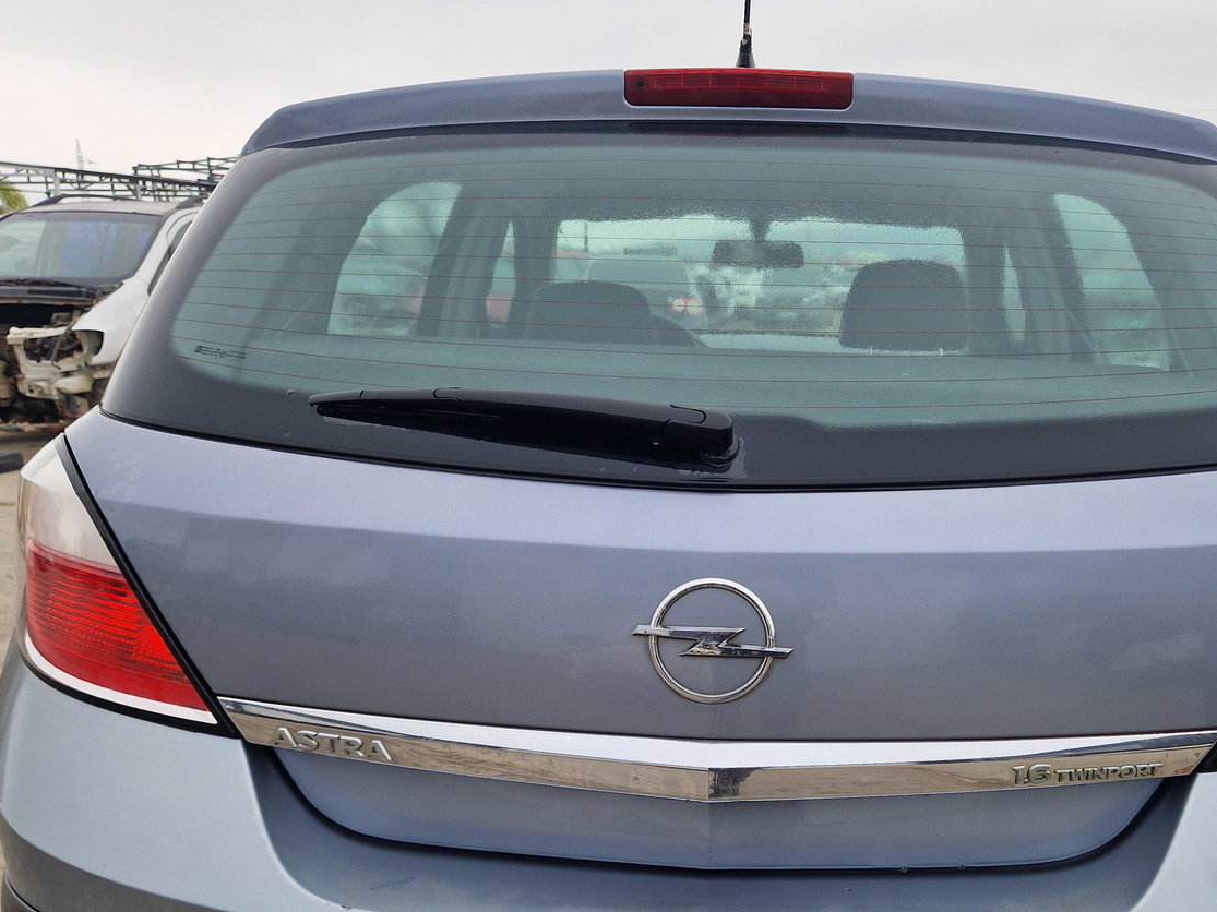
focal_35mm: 33
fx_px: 1160
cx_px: 736
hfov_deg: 54.9
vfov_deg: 42.0
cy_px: 652
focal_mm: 5.4
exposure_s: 1/182
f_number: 1.8
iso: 50
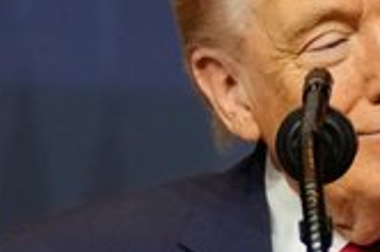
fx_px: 9777
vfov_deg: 1.5
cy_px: 243
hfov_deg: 2.2
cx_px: 369
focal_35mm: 928
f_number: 2.8
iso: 1600
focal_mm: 128
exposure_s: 1/400
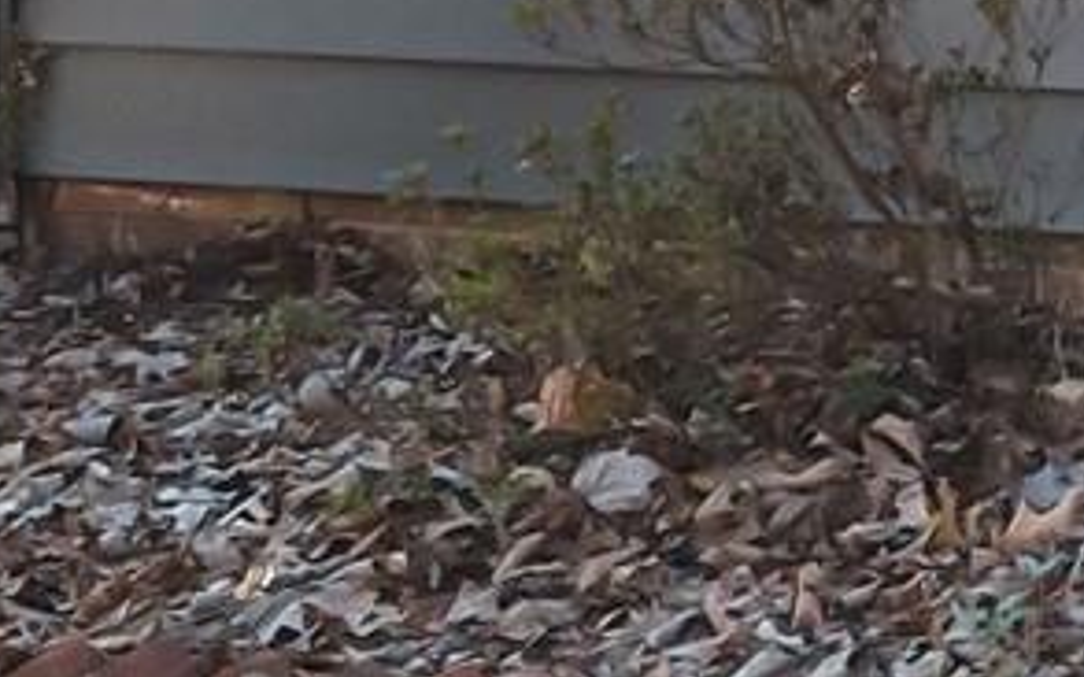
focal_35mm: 178
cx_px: 2978
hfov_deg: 9.7
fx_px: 5258
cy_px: -381
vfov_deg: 7.2
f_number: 1.8
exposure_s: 1/1600
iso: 390
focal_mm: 8.67
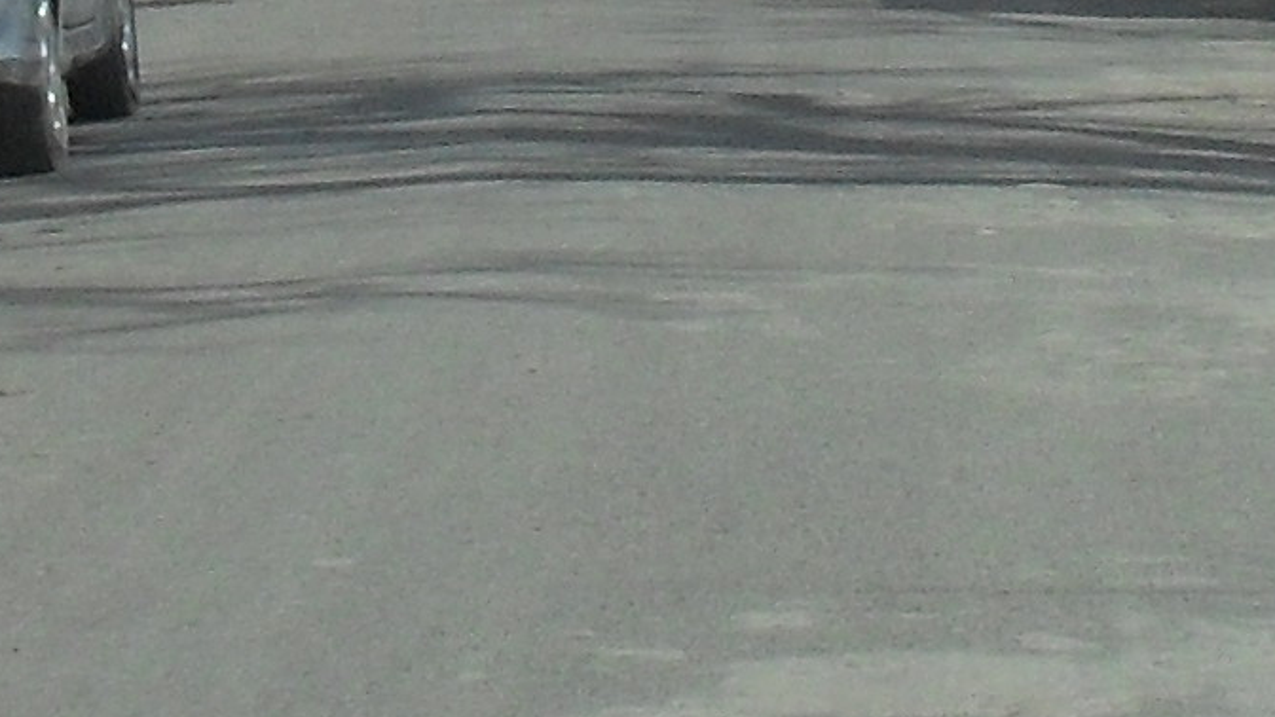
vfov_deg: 5.6
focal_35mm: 207
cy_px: -1172
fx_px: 6998
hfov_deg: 10.4
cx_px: 655
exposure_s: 1/250
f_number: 8.4
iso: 100
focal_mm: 6.3
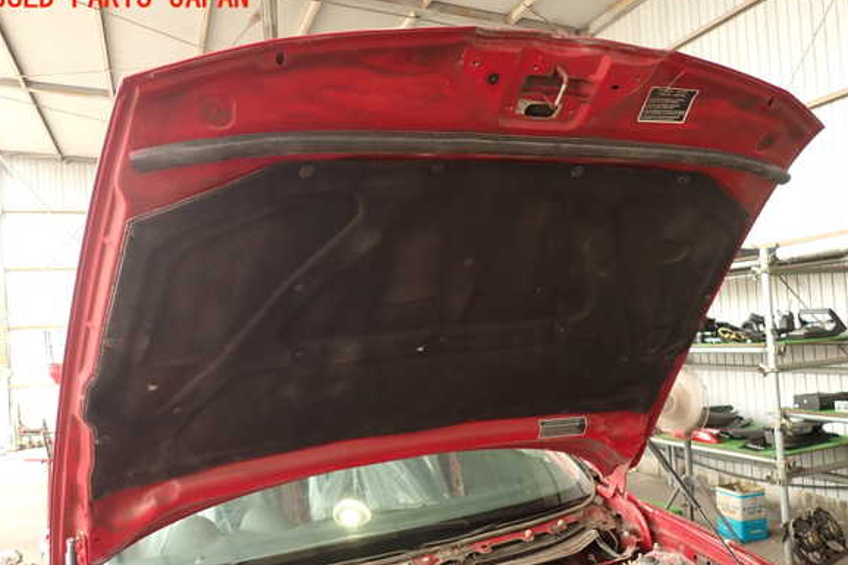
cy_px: 310
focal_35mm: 27
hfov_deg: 67.4
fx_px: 636
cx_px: 423
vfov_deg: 47.8
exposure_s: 1/60
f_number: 2
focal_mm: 4.5
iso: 160
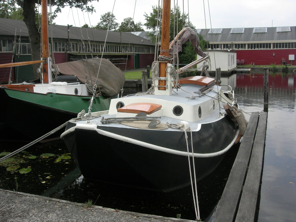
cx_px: 148
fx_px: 325
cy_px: 111
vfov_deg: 37.7
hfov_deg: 49.0
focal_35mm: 38
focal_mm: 7.8
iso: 78
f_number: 4.8
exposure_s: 1/492
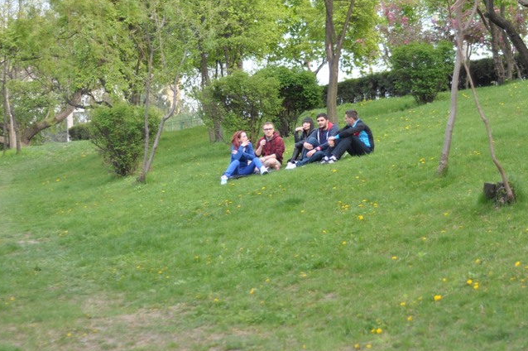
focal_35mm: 94
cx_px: 319
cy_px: 149
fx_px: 1377
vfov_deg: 14.5
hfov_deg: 21.7
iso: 400
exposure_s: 1/1600
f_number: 2.2
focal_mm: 50
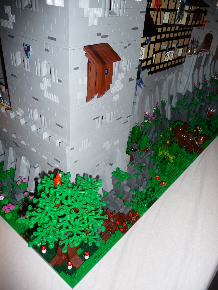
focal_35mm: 28
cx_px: 109
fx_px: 235
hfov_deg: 49.7
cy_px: 145
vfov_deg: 63.4
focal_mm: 4.7
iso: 100
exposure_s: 1/30
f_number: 3.3
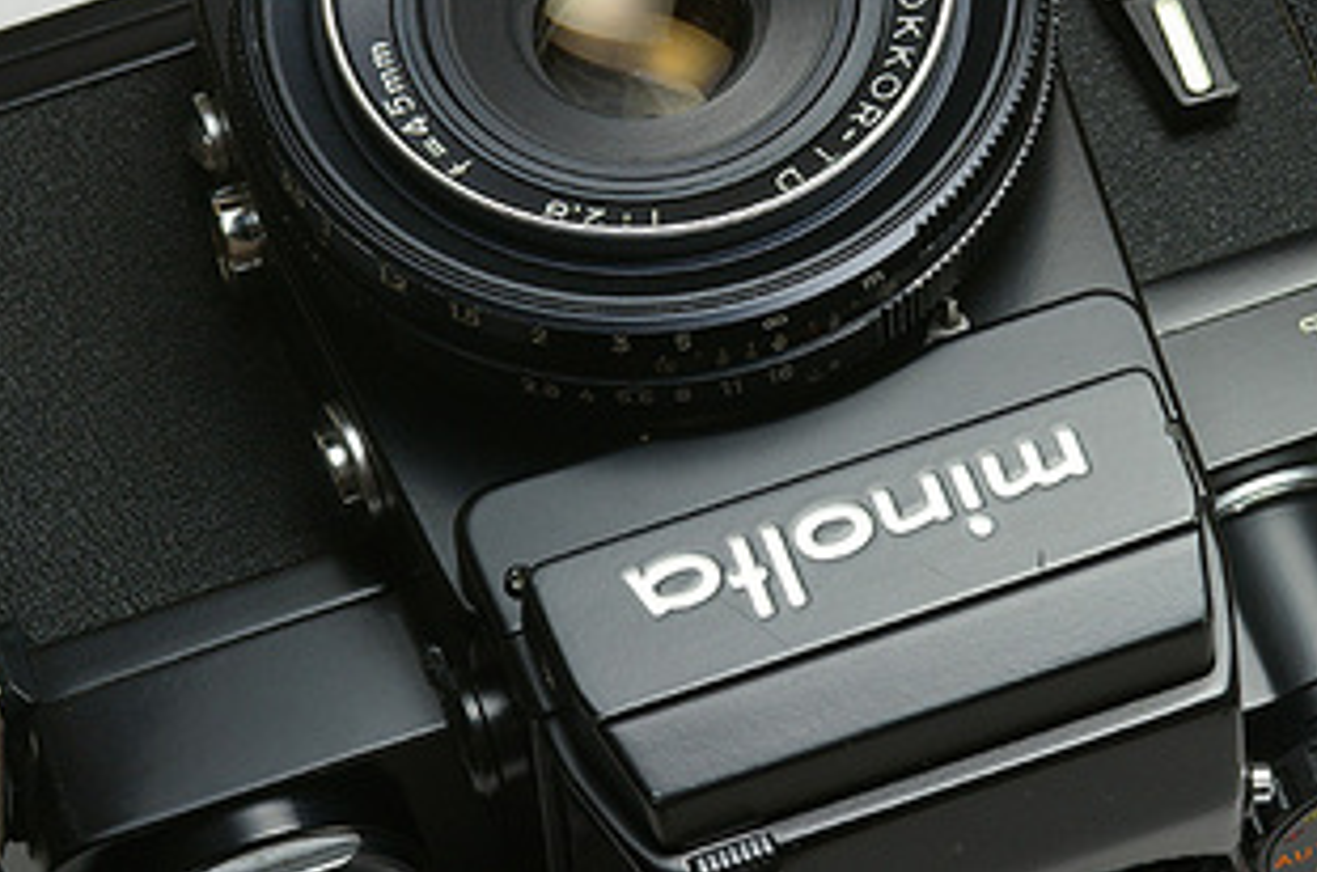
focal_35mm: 219
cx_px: 766
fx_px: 7995
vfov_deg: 6.2
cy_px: 243
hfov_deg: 9.4
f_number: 16
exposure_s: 1.3
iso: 200
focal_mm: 100
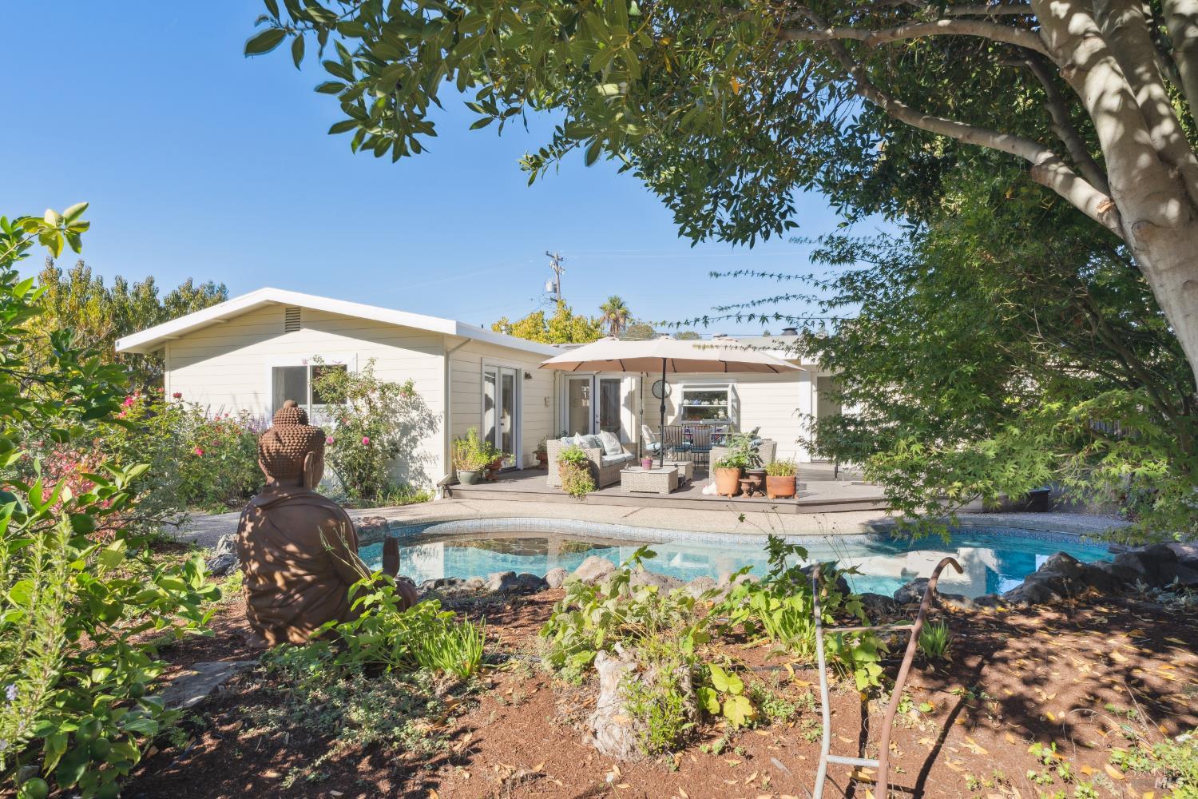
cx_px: 599
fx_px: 632
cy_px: 400
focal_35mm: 19
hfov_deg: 86.9
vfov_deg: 64.6
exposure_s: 1/320
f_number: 11
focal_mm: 19
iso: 320
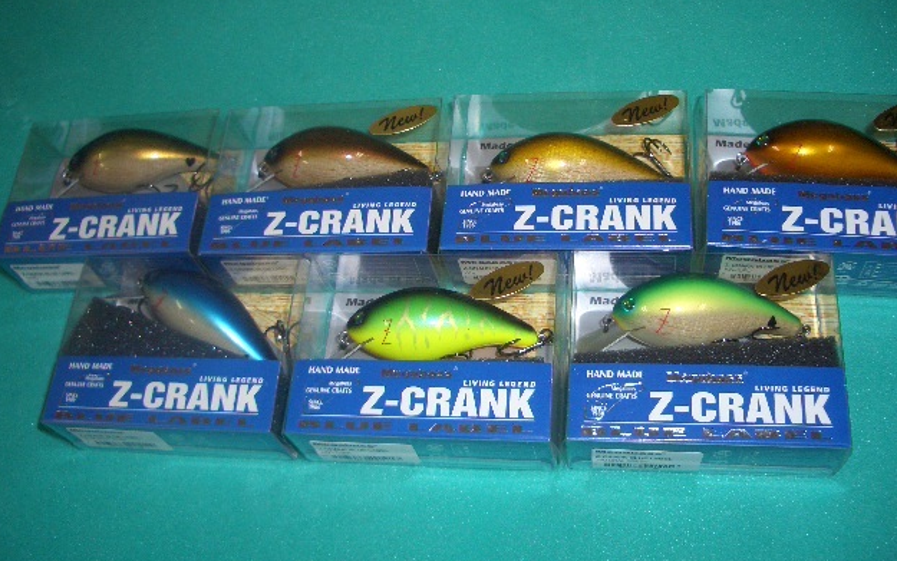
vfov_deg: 33.6
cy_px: 261
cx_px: 449
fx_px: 929
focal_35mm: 38
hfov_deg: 51.5
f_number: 2.6
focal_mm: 5.8
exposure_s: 1/60
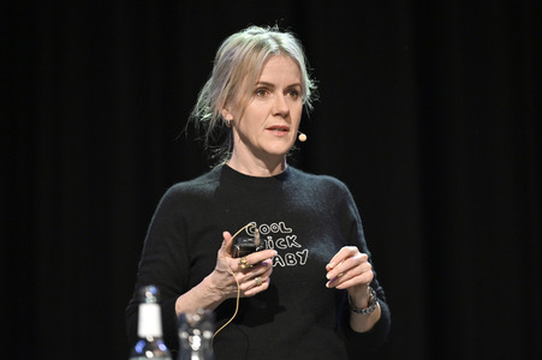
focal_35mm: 200
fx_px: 3009
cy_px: 180
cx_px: 271
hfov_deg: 10.3
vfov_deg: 6.9
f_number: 2.8
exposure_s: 1/320
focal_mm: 200
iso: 1600
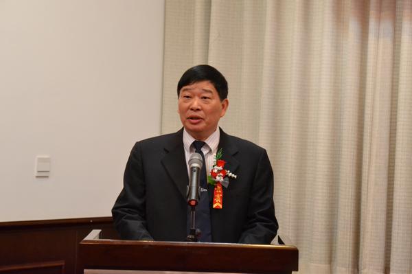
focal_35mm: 120
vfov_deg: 11.4
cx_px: 206
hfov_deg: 17.1
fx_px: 1372
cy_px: 137
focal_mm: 80
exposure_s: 1/30
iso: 3200
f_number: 5.3
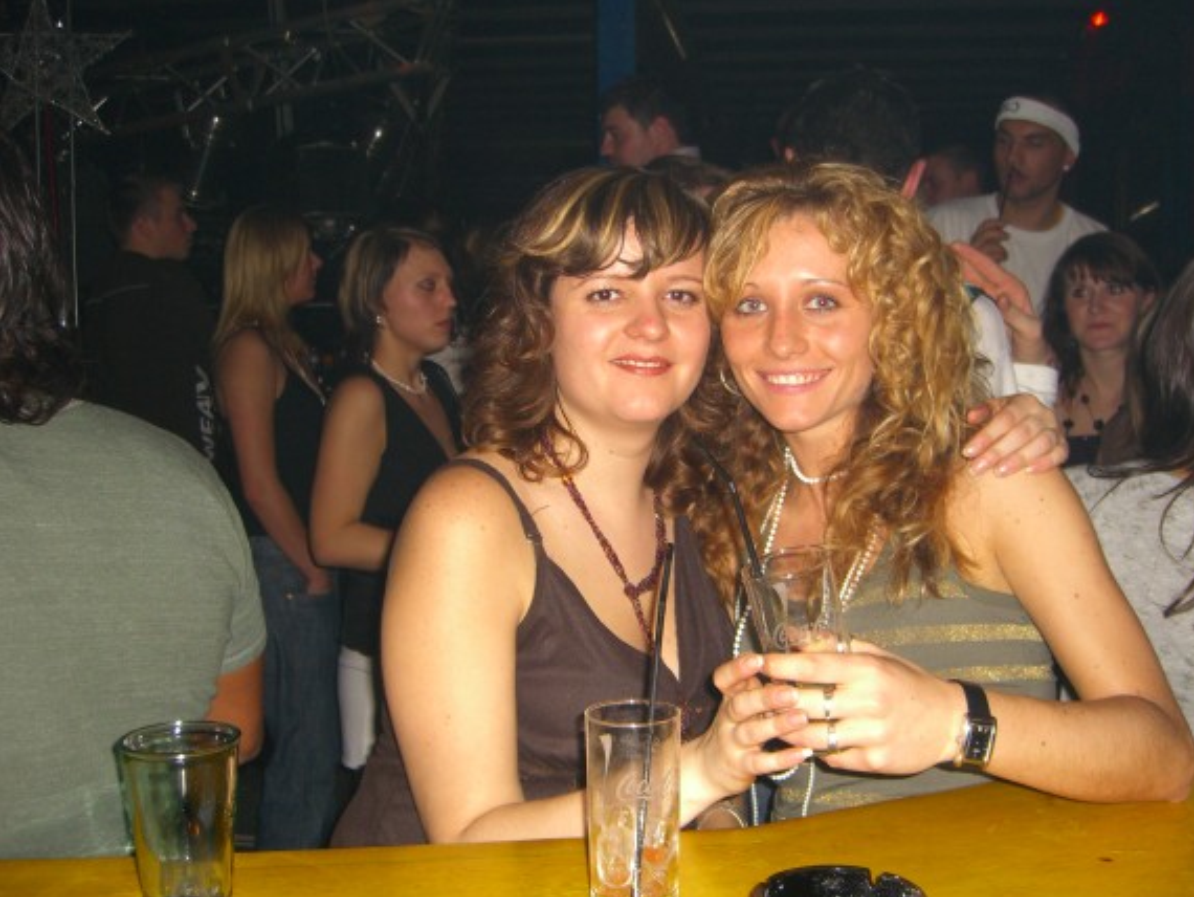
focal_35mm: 40
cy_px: 434
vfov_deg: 36.0
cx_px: 626
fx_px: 1380
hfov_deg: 46.8
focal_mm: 7.9
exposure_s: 1/60
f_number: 2.8
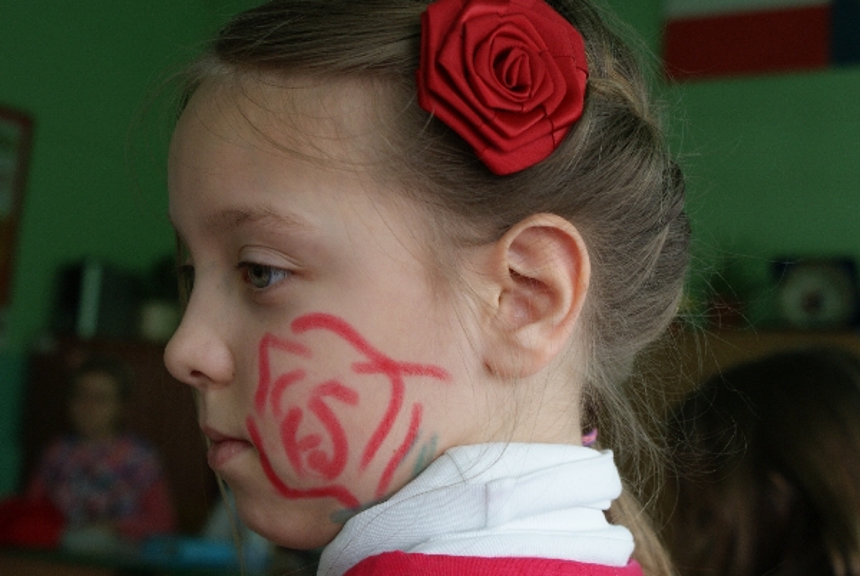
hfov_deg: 29.8
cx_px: 430
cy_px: 288
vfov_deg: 20.2
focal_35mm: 68
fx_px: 1615
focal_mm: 45
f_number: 5.6
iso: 160
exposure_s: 1/80
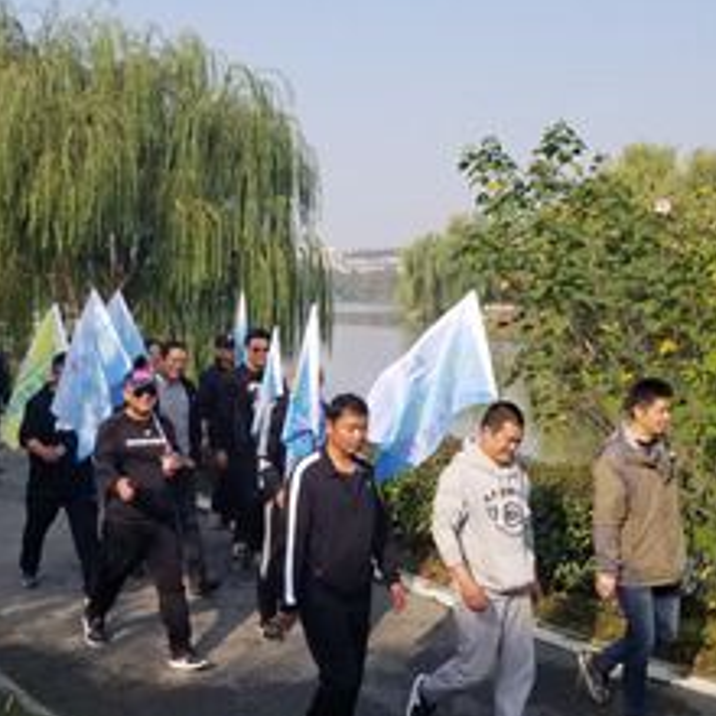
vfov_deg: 36.0
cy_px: 379
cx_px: 387
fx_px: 1100
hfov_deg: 36.0
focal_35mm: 47
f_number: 1.7
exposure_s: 1/1620
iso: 50
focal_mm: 4.25
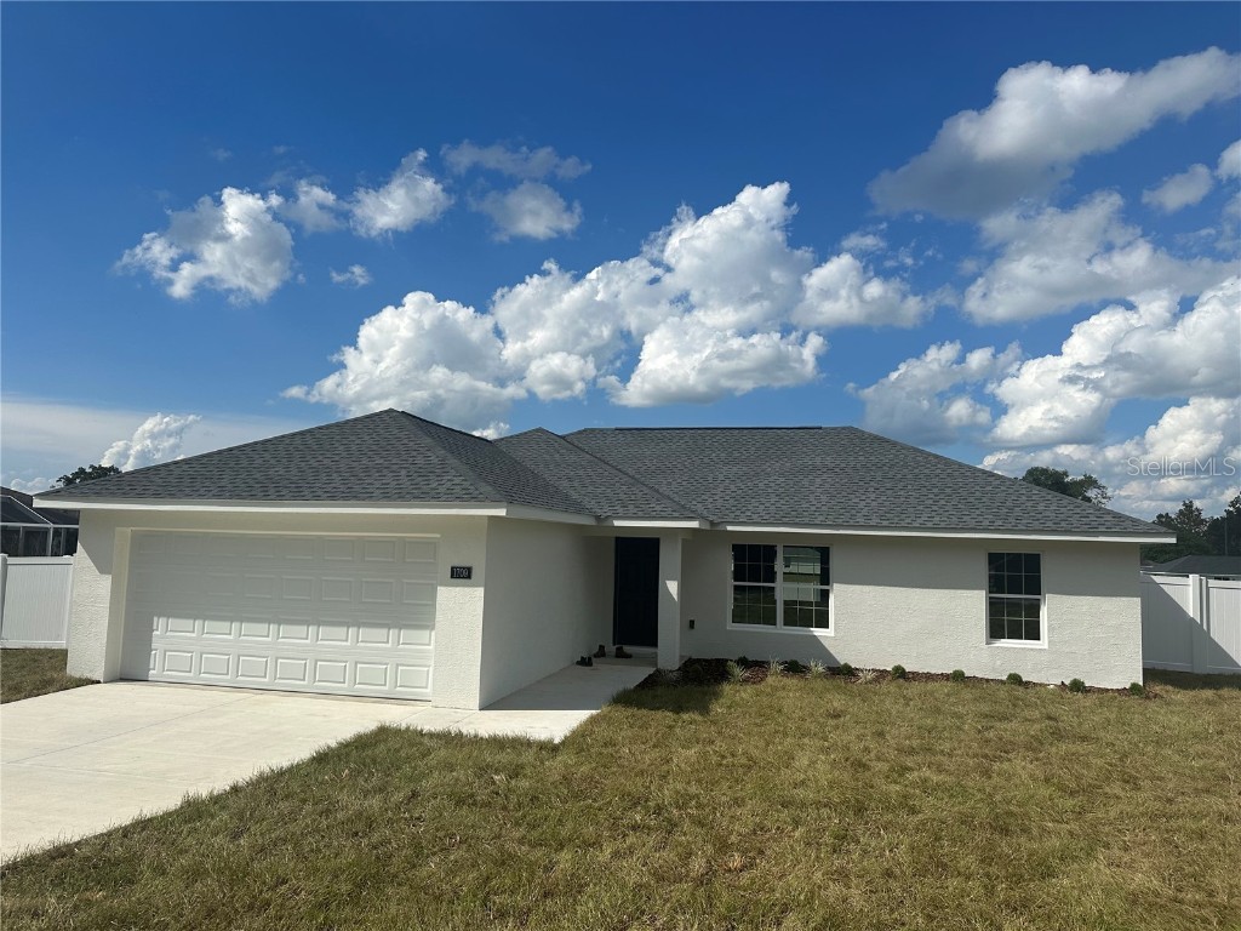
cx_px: 620
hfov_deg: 71.6
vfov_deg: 56.8
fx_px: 860
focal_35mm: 24
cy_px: 466
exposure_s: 1/8929
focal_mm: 6.86
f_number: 1.78
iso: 80
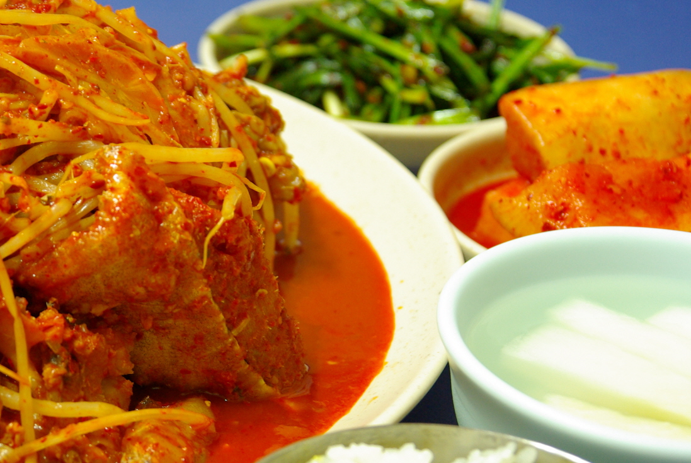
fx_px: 2018
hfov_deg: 19.2
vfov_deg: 13.1
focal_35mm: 105
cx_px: 101
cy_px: 259
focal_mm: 40
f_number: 4
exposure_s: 1/10
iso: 400
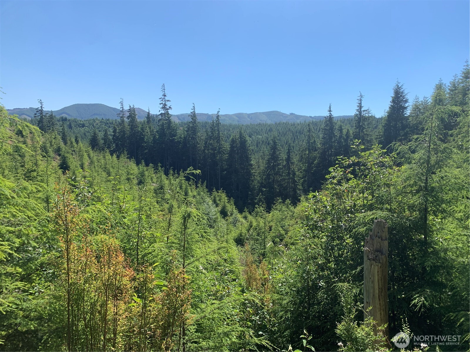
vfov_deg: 53.1
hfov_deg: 67.3
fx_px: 353
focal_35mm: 26
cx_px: 235
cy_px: 176
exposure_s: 1/2208
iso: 25
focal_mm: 4.25
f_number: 1.8
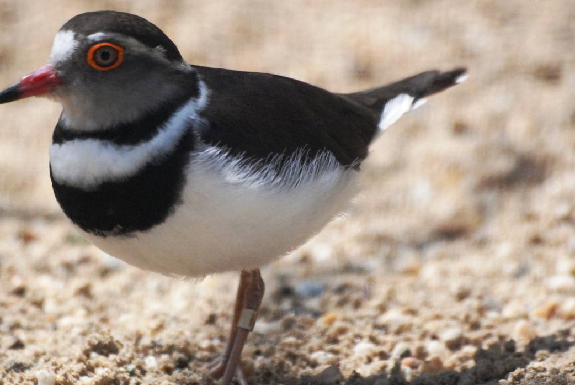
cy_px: 179
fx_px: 11047
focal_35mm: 691
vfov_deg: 2.0
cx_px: 222
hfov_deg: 3.0
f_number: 5.6
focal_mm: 300
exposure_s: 1/2000
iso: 1600
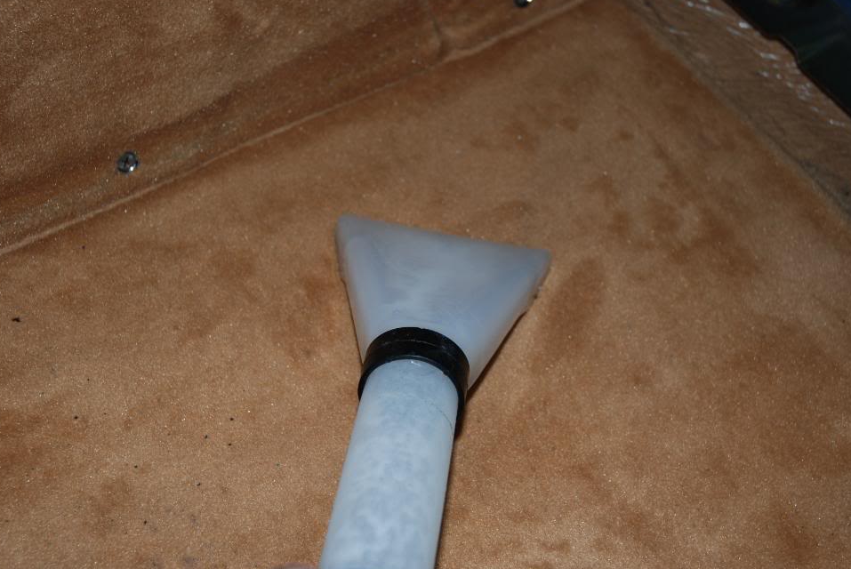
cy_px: 283
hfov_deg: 32.8
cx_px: 442
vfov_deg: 22.3
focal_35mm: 61
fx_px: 1443
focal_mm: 38
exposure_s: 1/60
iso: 200
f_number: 4.2
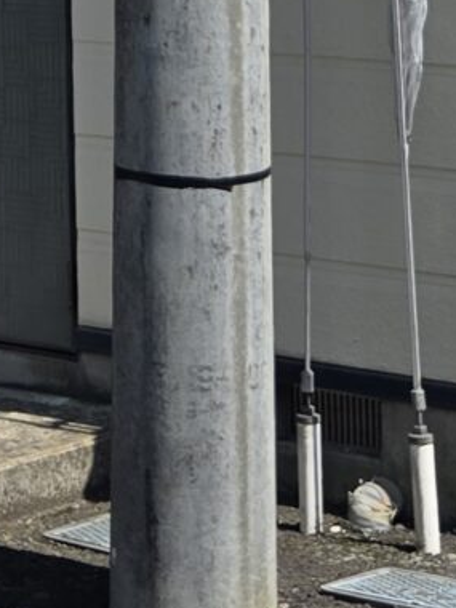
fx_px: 2722
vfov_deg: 11.4
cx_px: -149
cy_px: -635
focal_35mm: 155
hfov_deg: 9.4
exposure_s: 1/2157
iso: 25
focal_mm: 5.4
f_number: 1.8
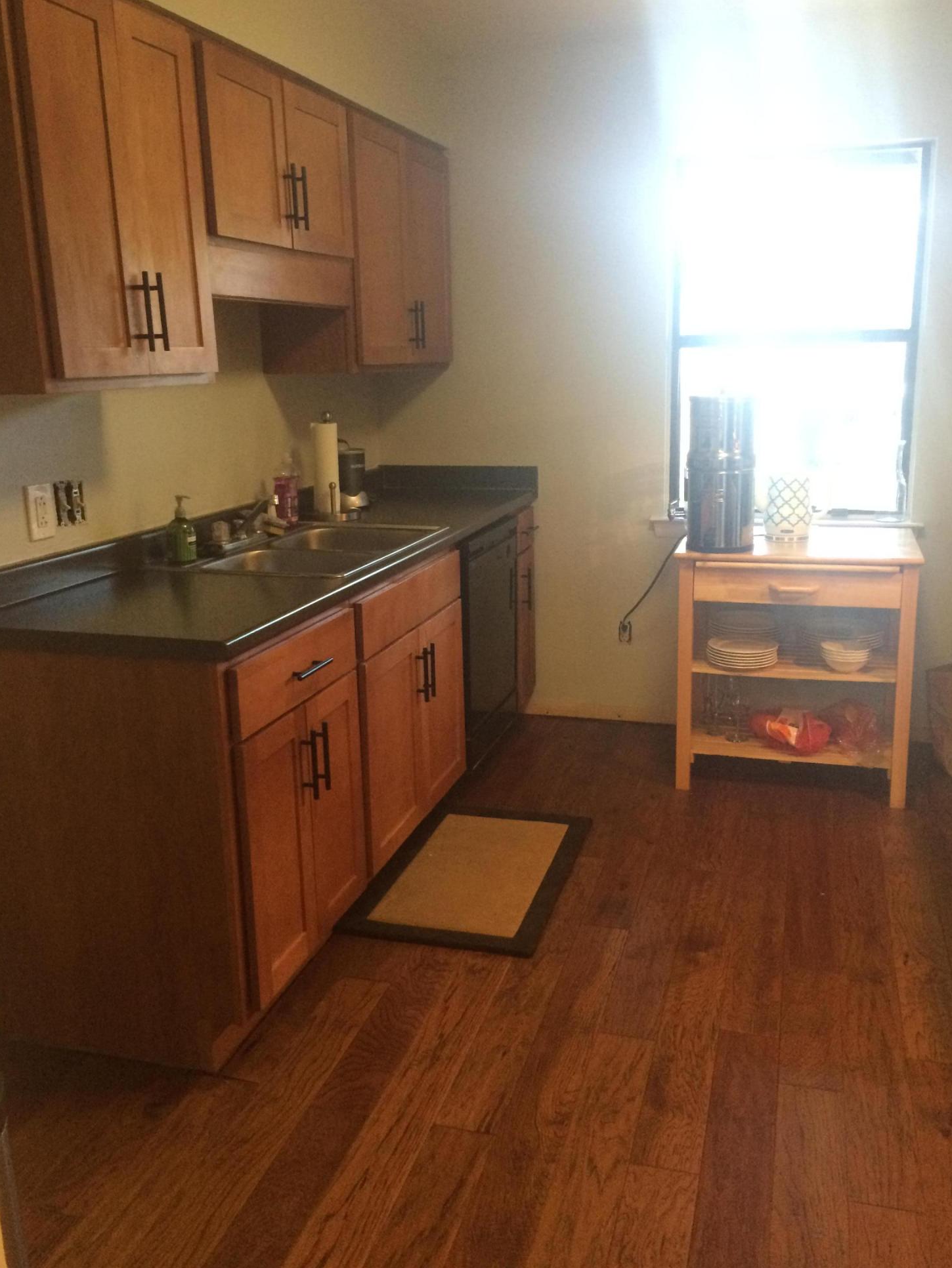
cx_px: 490
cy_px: 613
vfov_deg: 59.9
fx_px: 1100
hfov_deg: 46.8
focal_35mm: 30
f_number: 2.2
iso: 320
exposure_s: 1/30
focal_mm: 4.15
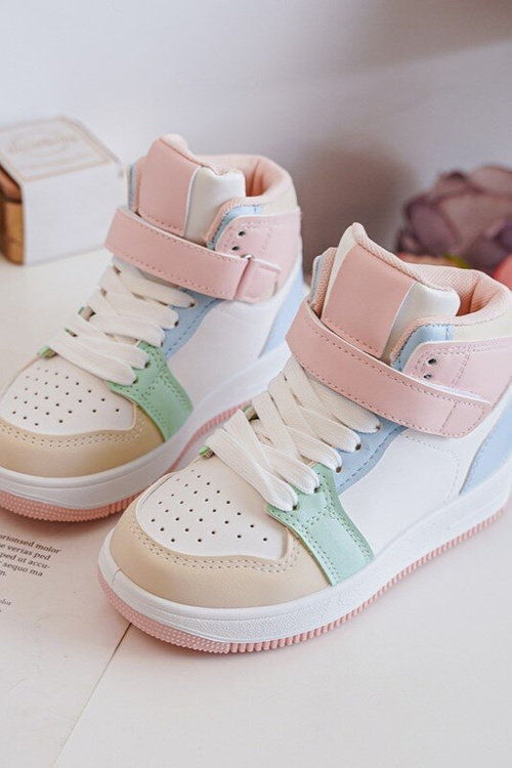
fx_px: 875
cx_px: 256
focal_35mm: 41
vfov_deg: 47.4
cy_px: 384
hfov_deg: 32.6
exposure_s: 1/100
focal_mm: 41
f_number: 4
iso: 500
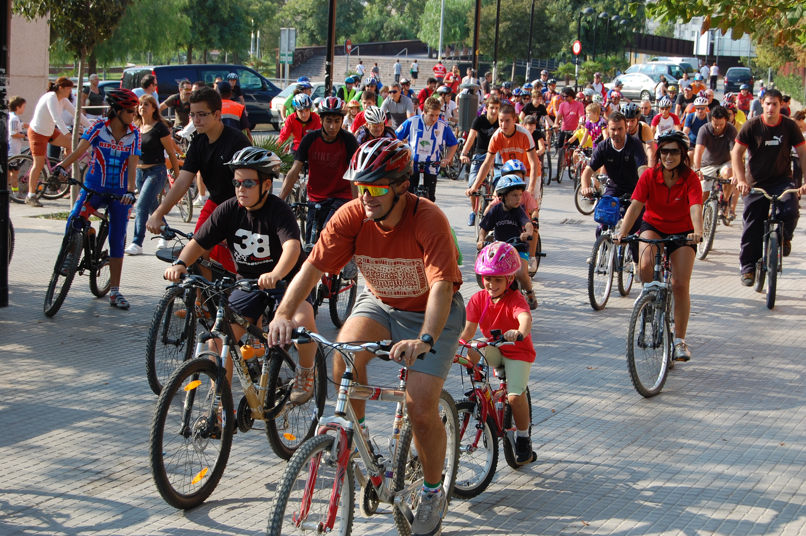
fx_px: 1543
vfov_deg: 19.7
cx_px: 403
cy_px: 268
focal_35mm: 69
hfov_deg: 29.3
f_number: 8
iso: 200
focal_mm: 46
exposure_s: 1/250
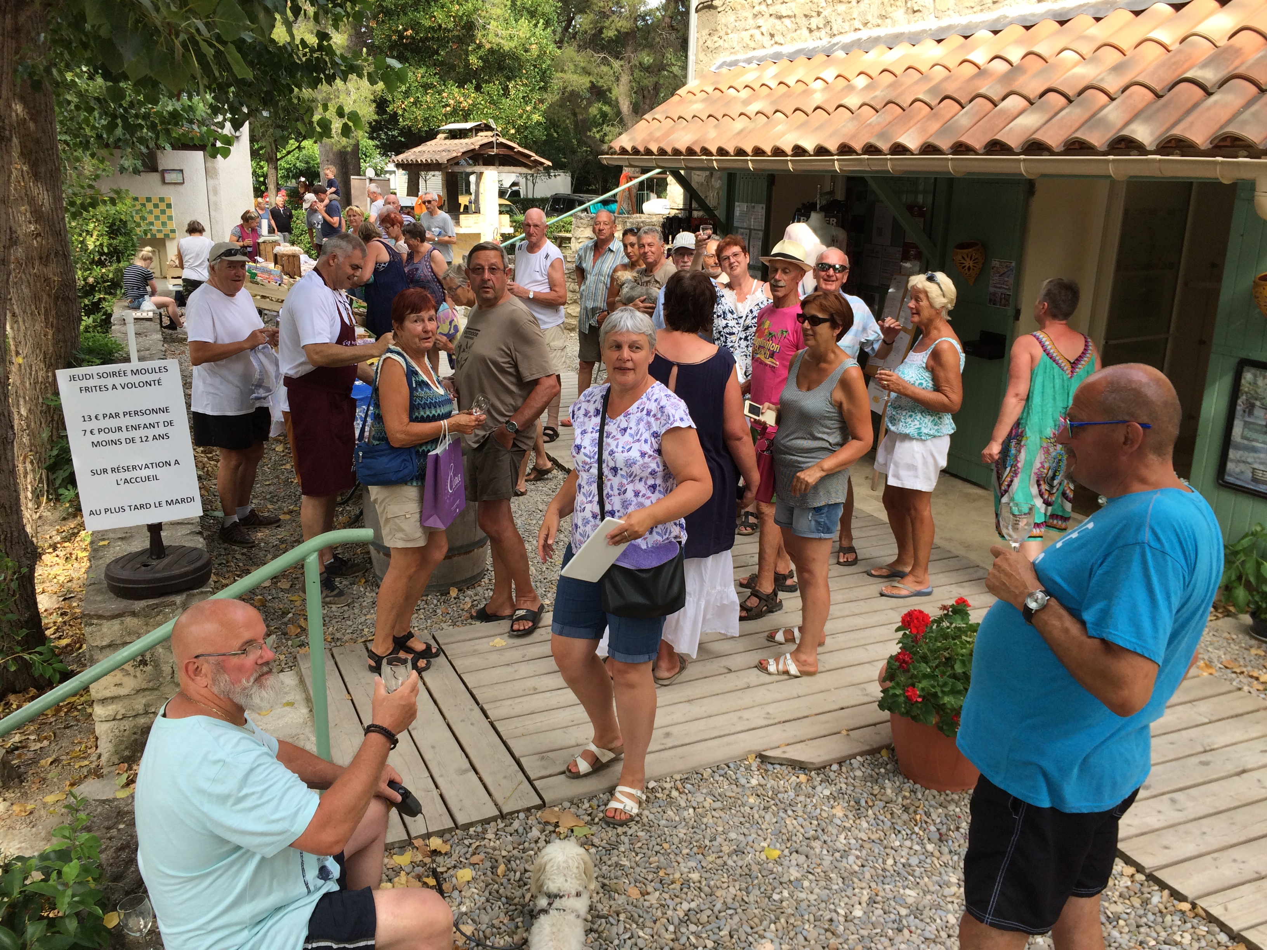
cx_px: 634
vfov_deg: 48.2
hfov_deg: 61.7
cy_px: 475
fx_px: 1061
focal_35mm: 29
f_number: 2.2
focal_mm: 4.15
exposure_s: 1/246
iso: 32
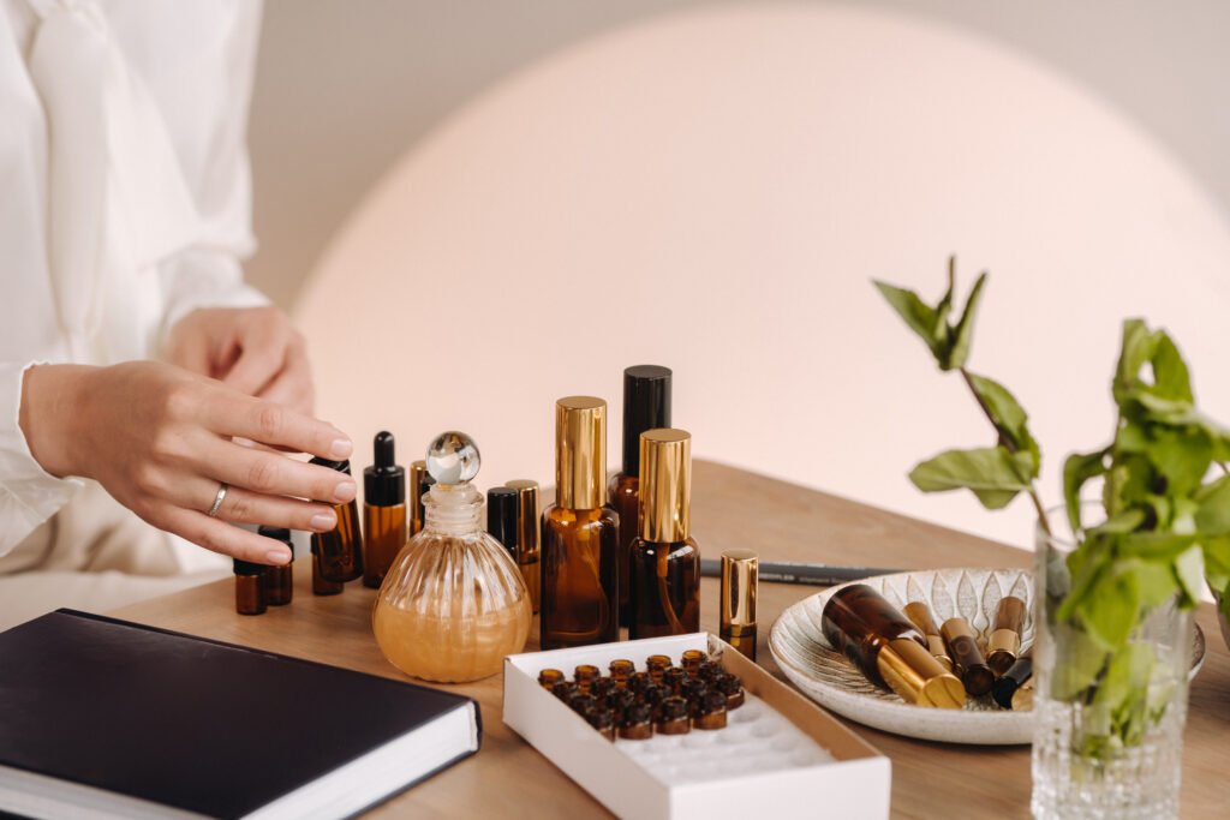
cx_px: 615
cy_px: 410
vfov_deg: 10.2
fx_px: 4613
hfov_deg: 15.2
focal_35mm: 135
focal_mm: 90
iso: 250
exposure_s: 1/400
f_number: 2.8
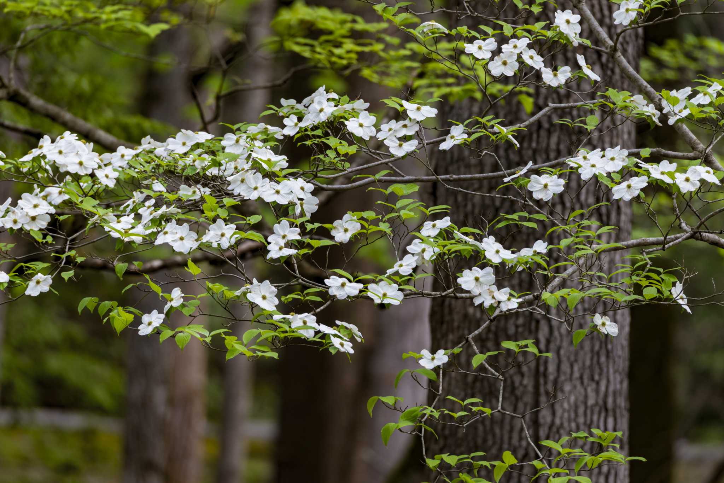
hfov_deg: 3.7
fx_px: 11062
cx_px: 362
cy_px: 242
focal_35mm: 550
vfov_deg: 2.5
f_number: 8
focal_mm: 550
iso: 400
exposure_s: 1/250
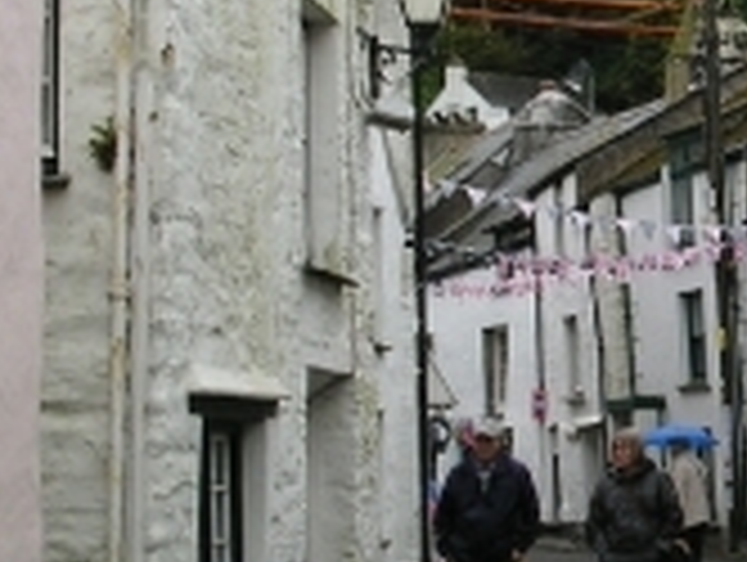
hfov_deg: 13.8
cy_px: 173
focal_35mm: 137
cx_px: 968
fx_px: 2961
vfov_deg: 10.8
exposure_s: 1/180
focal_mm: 7.8
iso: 100
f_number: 5.6
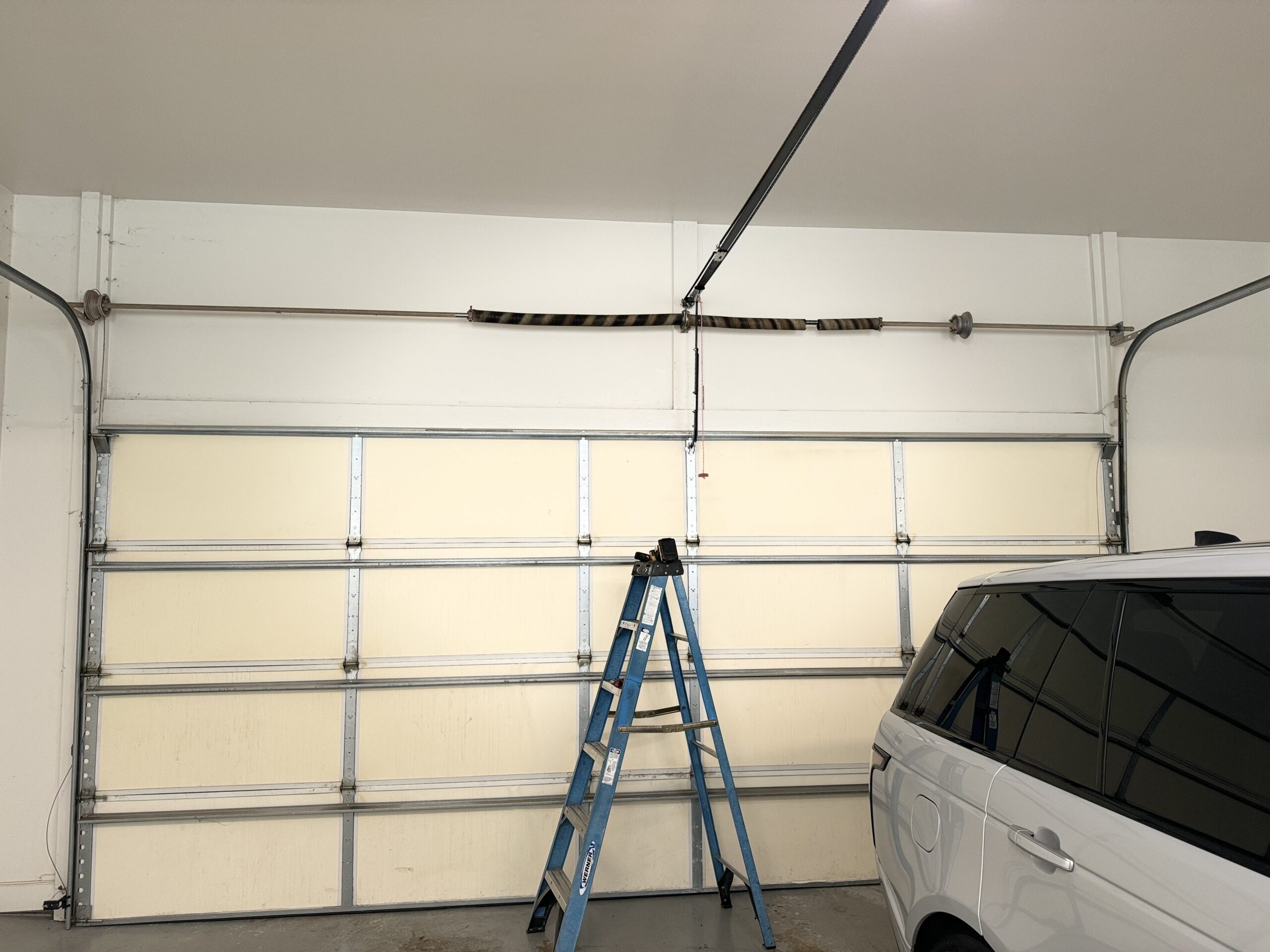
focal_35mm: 24
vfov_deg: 56.8
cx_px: 635
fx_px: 881
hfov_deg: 71.6
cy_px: 476
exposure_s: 1/60
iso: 160
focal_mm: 6.76
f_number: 1.78
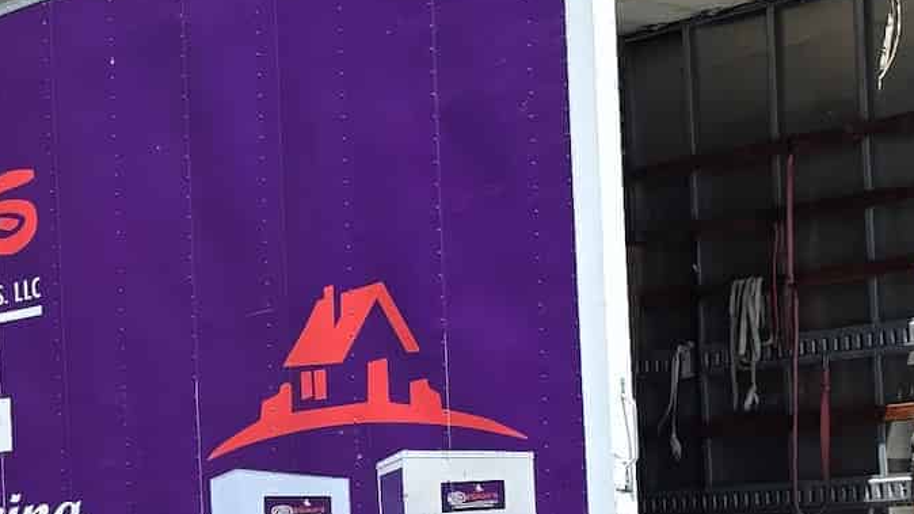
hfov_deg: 22.3
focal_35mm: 93
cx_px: 64
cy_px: 515
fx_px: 2254
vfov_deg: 12.8
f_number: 1.7
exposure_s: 1/2913
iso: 80
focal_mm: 6.3
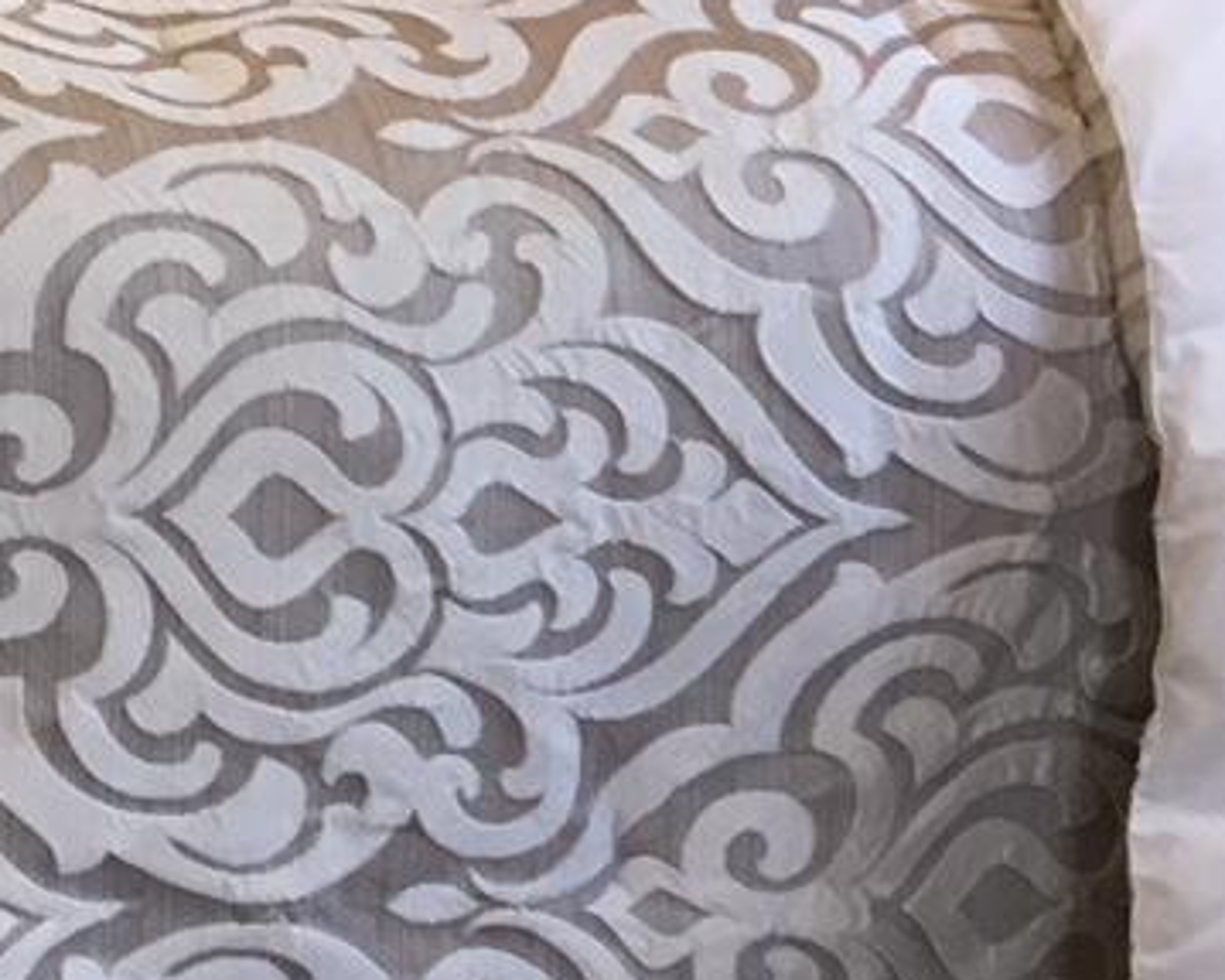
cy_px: -898
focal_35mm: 159
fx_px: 5763
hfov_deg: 10.7
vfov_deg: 9.2
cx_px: -1481
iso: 80
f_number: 2.2
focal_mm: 4.15
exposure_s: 1/30
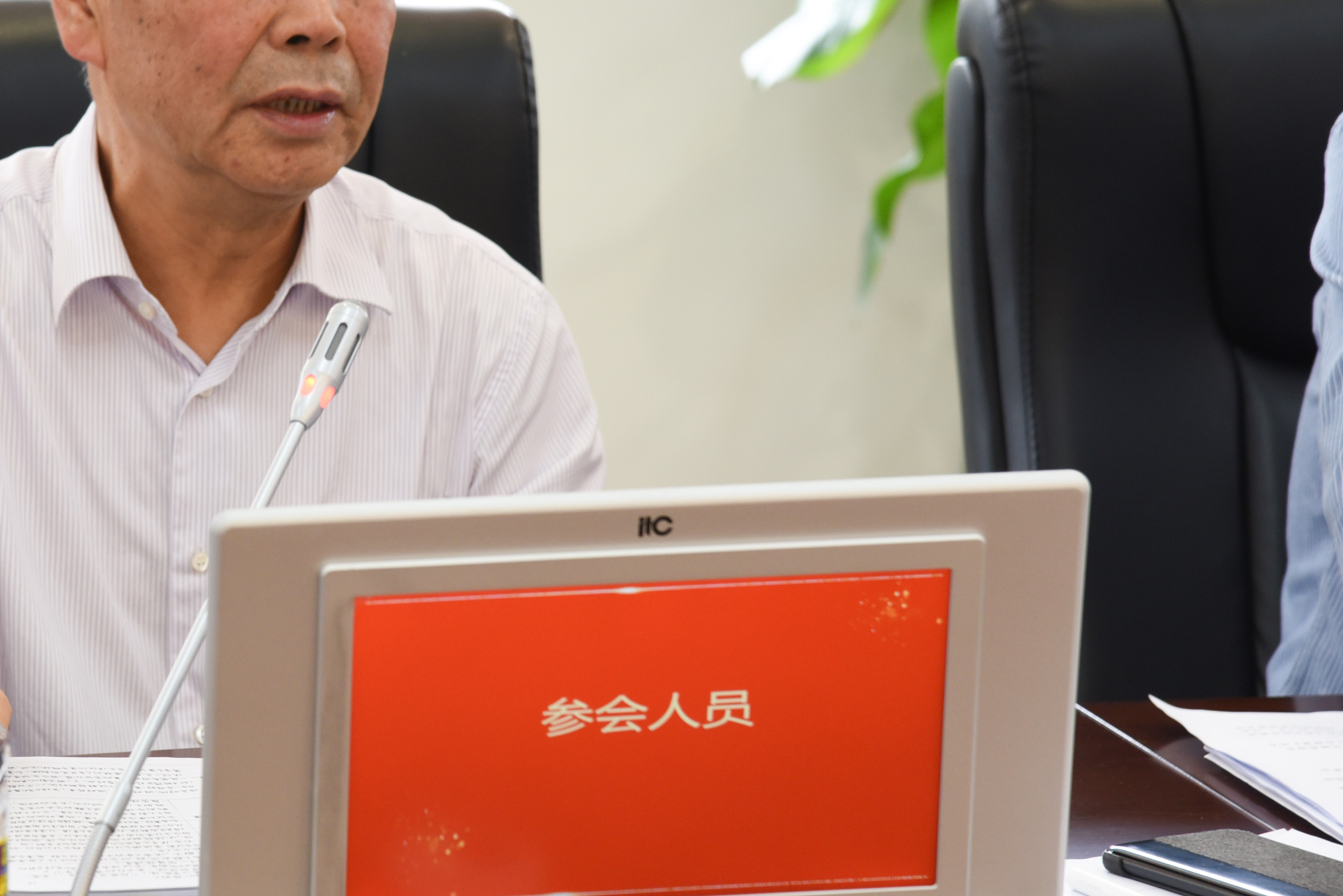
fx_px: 7202
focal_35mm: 193
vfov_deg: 7.1
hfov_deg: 10.6
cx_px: 285
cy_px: 290
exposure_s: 1/80
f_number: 5.6
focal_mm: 120
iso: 1000
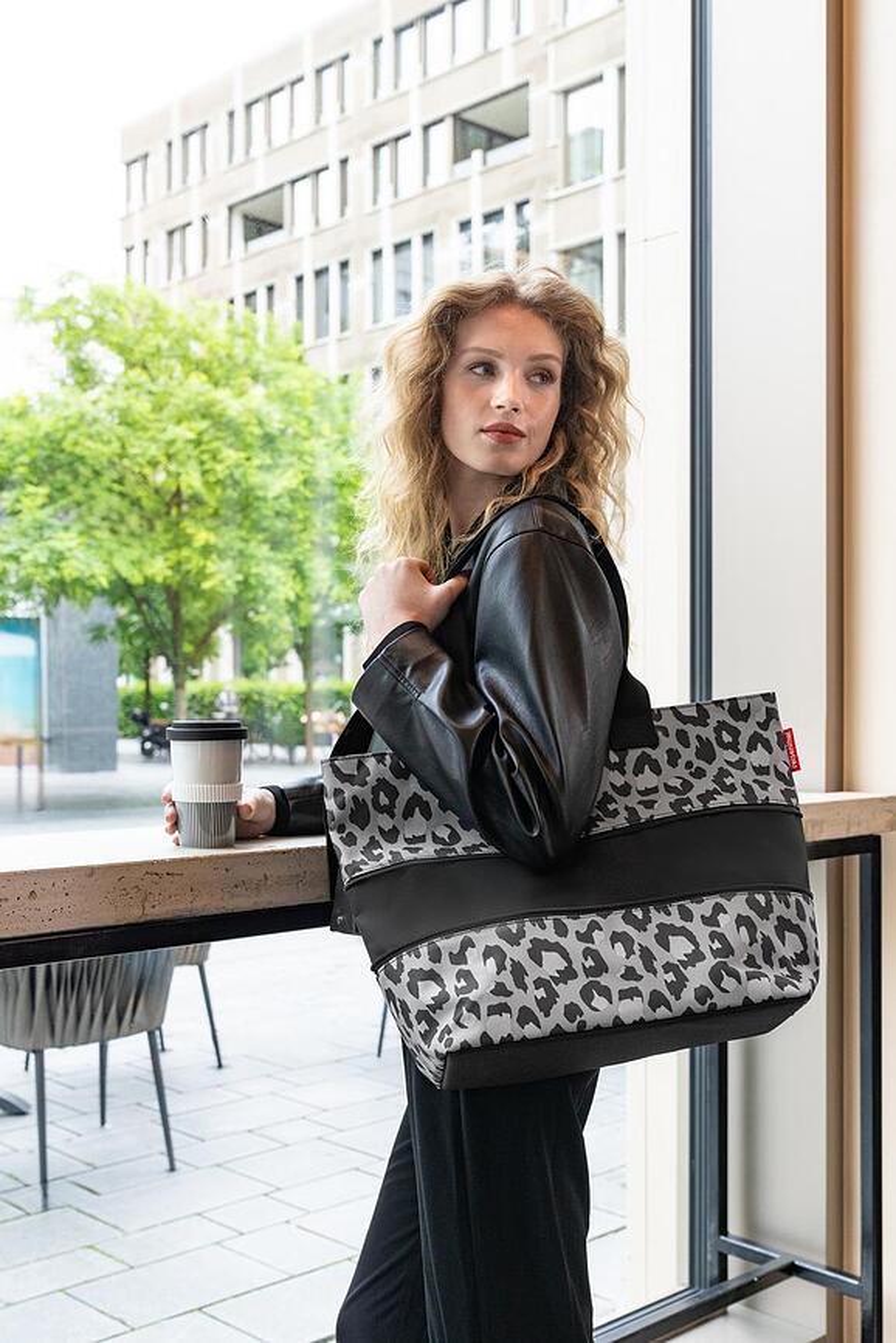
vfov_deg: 49.6
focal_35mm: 39
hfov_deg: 34.2
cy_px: 672
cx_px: 448
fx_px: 1456
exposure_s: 1/250
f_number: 5.6
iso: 1250
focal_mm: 39
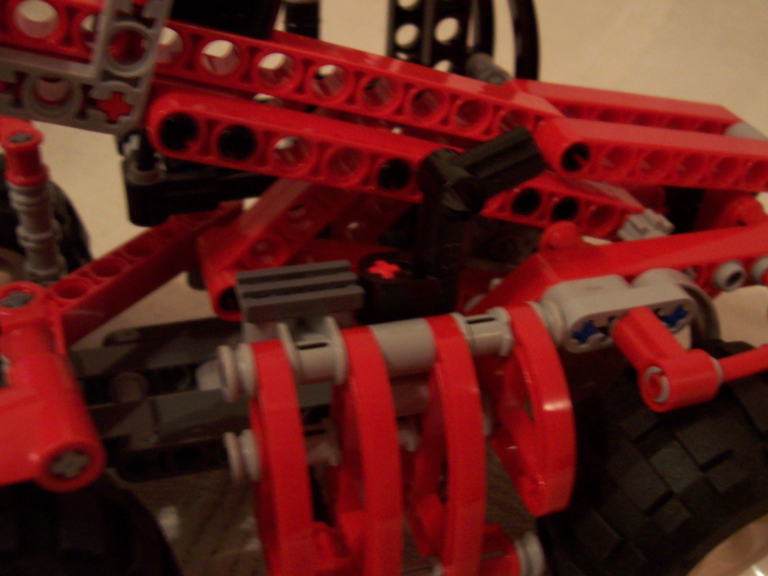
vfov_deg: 38.7
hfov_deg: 50.1
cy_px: 288
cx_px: 384
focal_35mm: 37
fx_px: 821
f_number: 2.8
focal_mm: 5.6
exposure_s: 1/8
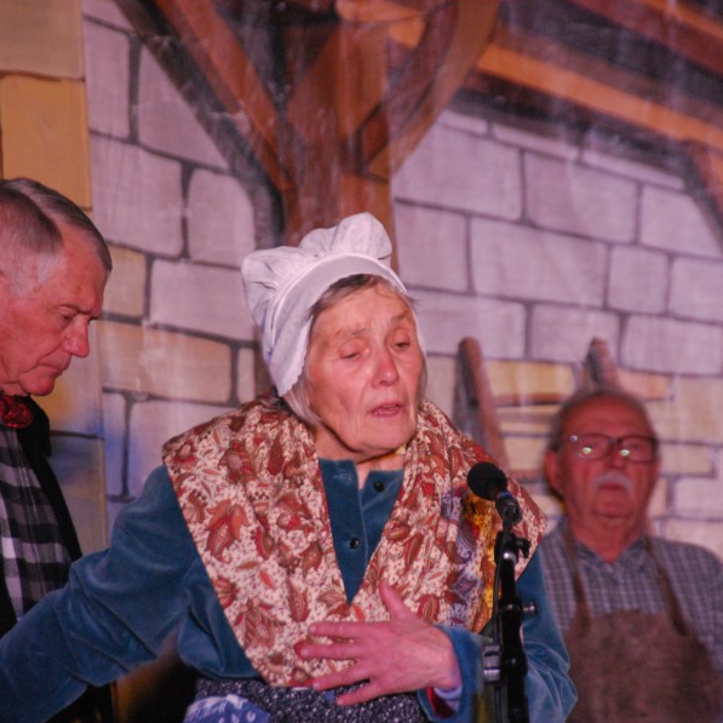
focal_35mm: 325
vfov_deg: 5.4
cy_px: 361
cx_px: 342
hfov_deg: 5.4
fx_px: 7680
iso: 1600
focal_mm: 170
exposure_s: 1/80
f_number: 5.6
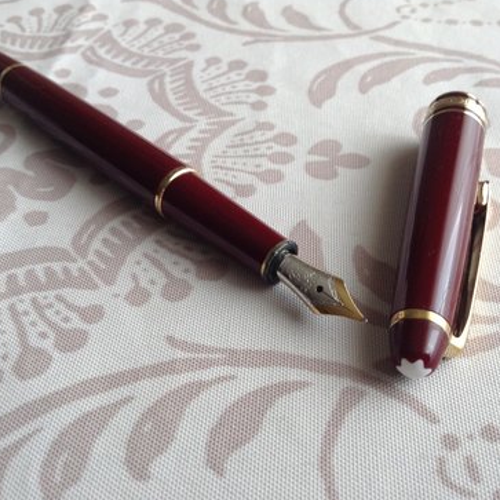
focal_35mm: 40
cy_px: 250
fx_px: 654
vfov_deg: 41.9
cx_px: 287
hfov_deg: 41.8
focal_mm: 3.3
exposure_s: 1/30
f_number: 2.4
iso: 32
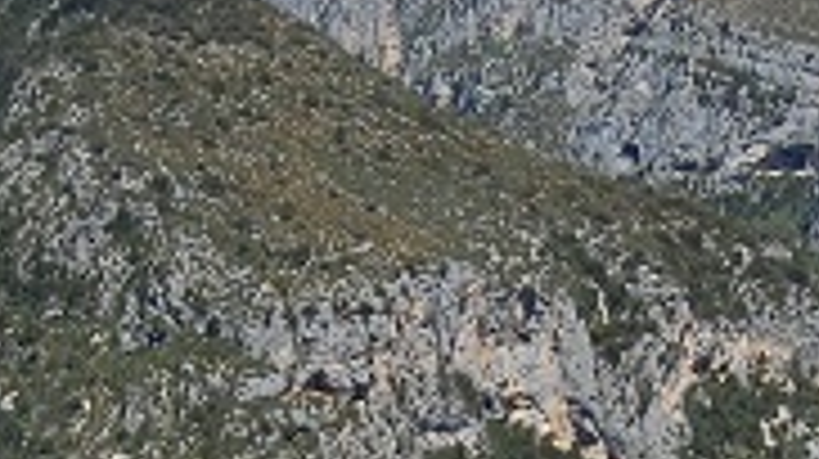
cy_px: 693
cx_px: 734
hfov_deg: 18.0
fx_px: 2539
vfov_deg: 10.0
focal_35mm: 117
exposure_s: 1/400
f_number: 10
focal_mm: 18
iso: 200
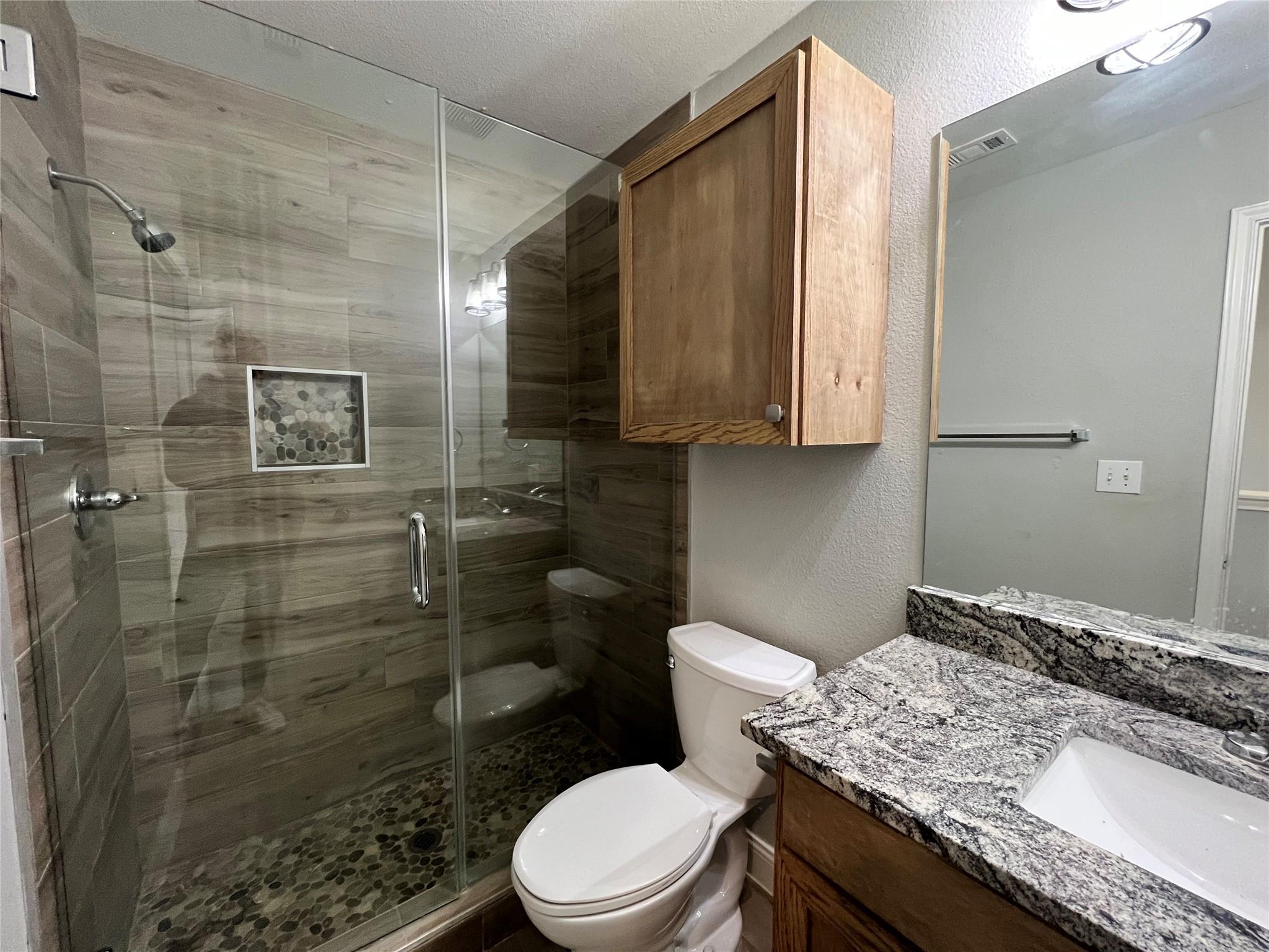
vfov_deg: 89.9
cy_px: 476
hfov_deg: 106.2
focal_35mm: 13
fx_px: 477
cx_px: 634
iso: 320
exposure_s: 1/60
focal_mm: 1.57
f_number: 1.8
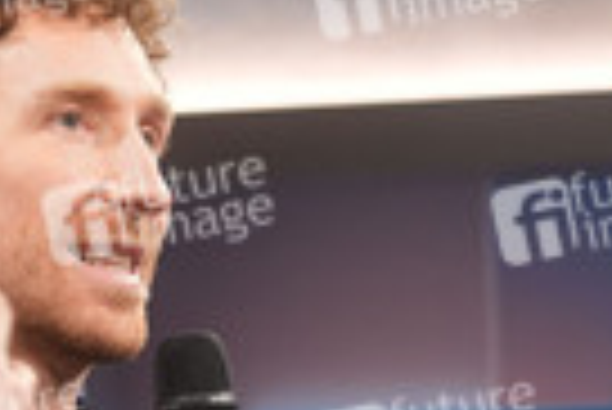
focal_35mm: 149
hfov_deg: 13.6
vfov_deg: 9.1
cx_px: 38
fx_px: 2536
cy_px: 550
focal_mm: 30
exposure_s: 1/100
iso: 640
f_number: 2.2
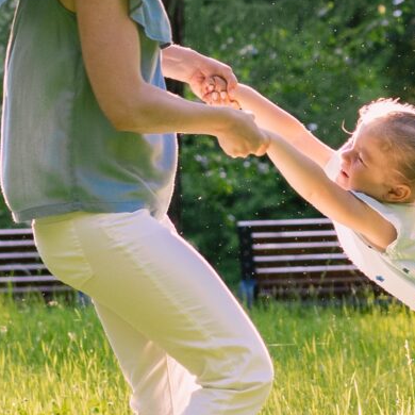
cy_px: 150
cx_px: 559
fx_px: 4164
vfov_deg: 5.7
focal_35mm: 307
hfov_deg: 5.7
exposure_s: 1/400
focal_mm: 55
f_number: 3.5
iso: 800
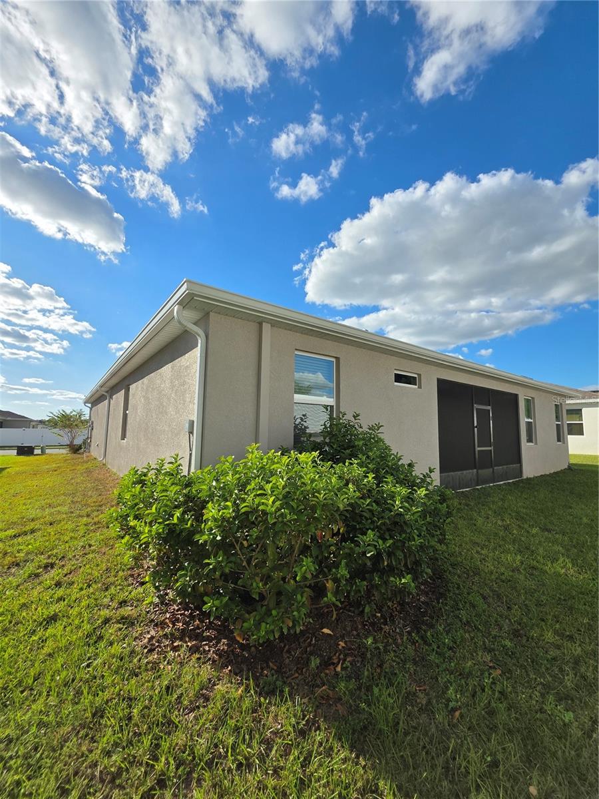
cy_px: 400
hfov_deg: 89.9
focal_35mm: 13
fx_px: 300
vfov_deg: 106.2
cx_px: 300
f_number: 1.9
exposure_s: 1/2259
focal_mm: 2.2
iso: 40
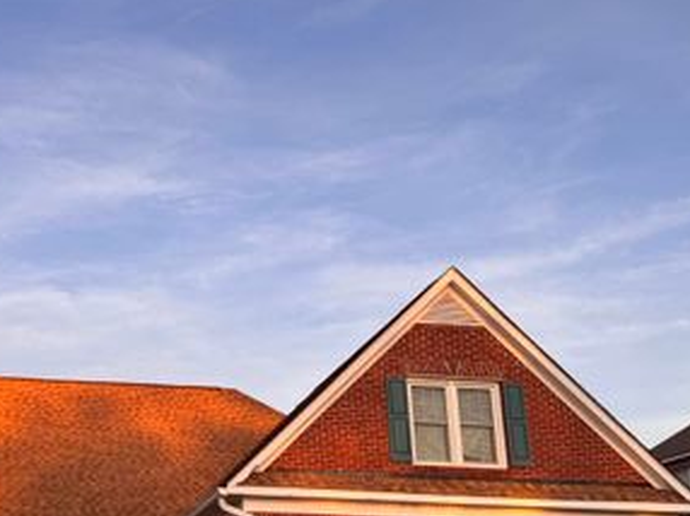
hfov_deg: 42.9
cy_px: 397
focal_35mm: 42
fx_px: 836
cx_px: 142
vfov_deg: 33.5
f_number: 1.78
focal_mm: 6.76
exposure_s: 1/853
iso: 80
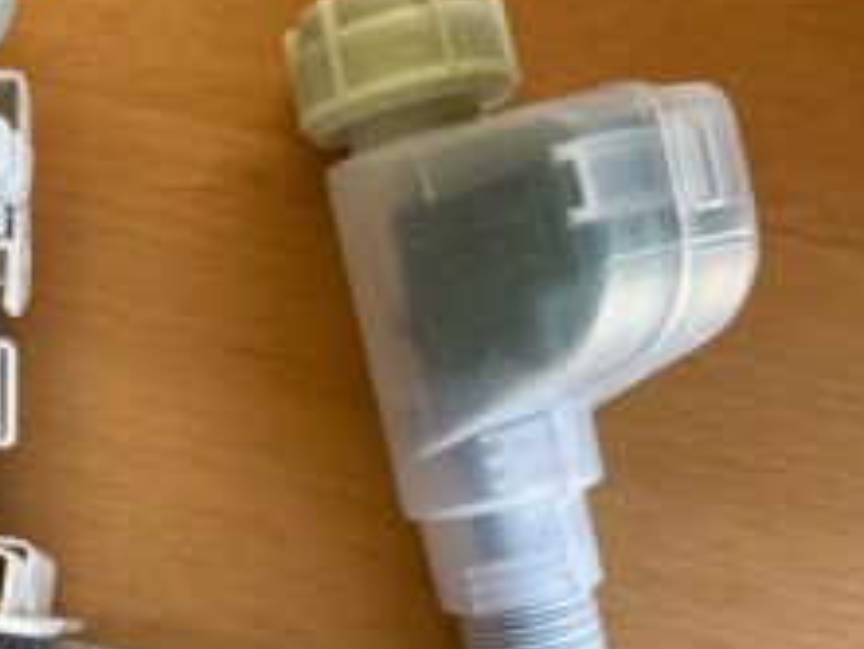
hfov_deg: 38.7
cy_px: 403
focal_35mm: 47
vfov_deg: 30.8
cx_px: 160
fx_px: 1174
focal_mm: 5.7
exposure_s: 1/121
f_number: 1.5
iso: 64
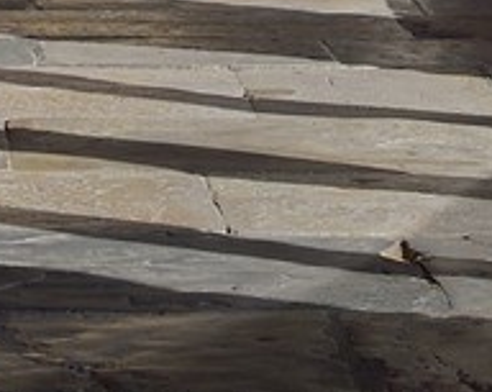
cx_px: -118
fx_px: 3867
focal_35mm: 266
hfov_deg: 7.2
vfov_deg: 5.6
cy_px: -564
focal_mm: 34
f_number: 9
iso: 200
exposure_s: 1/250
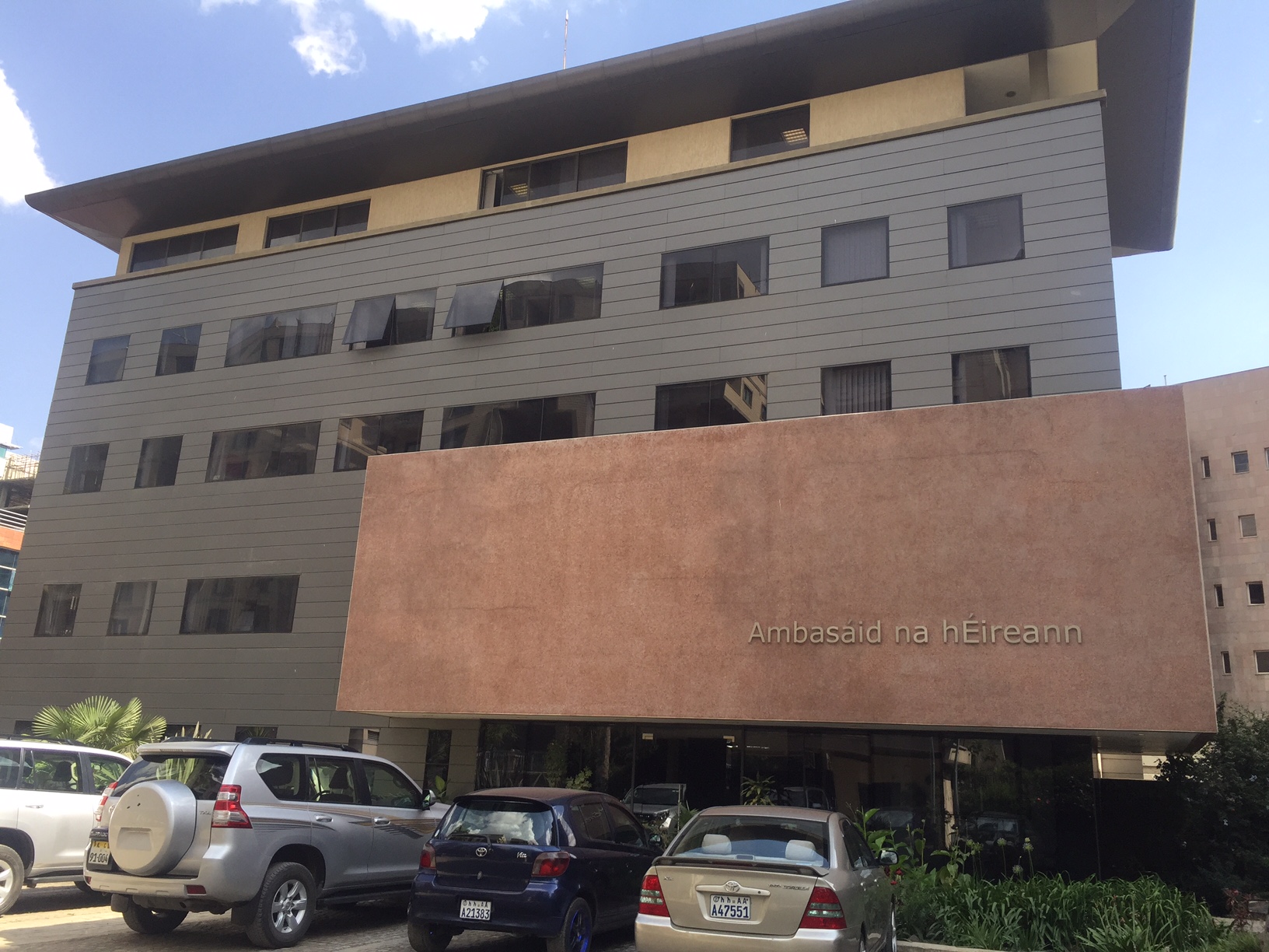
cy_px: 476
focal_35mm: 29
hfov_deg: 61.7
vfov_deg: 48.2
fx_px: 1063
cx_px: 634
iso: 32
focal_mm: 4.15
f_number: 2.2
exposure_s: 1/682
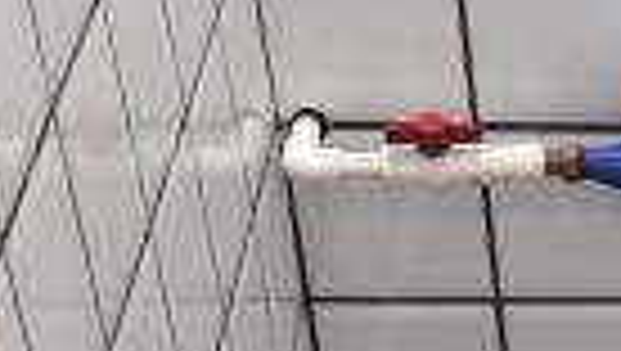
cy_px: 1017
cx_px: 1233
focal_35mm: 170
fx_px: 2803
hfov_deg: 11.4
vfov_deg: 6.6
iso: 160
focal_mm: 6.71
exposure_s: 1/100
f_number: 1.9
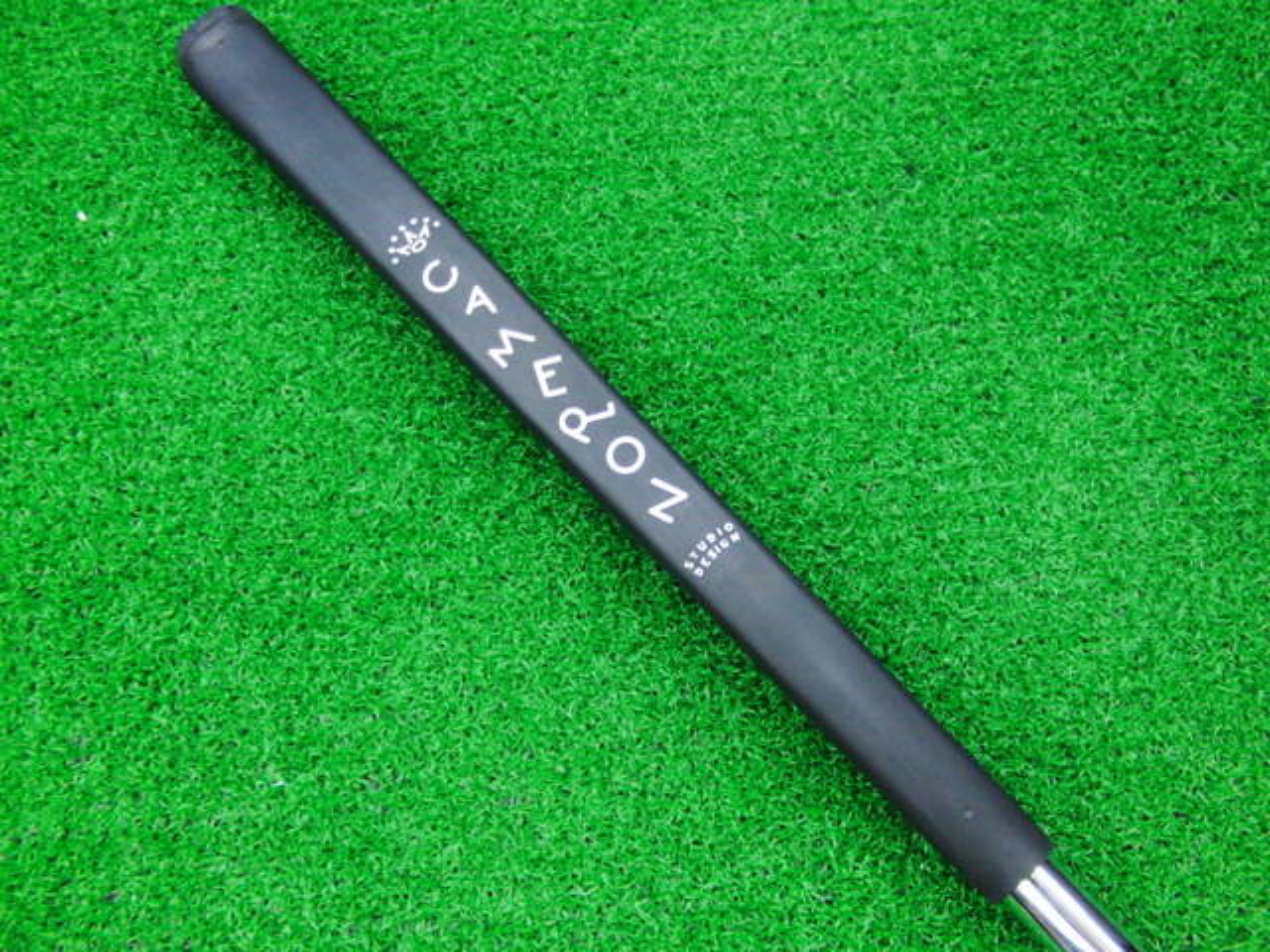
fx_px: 1357
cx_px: 635
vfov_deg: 38.7
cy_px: 476
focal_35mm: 37
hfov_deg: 50.1
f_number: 3.6
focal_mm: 6.42
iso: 400
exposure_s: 1/25
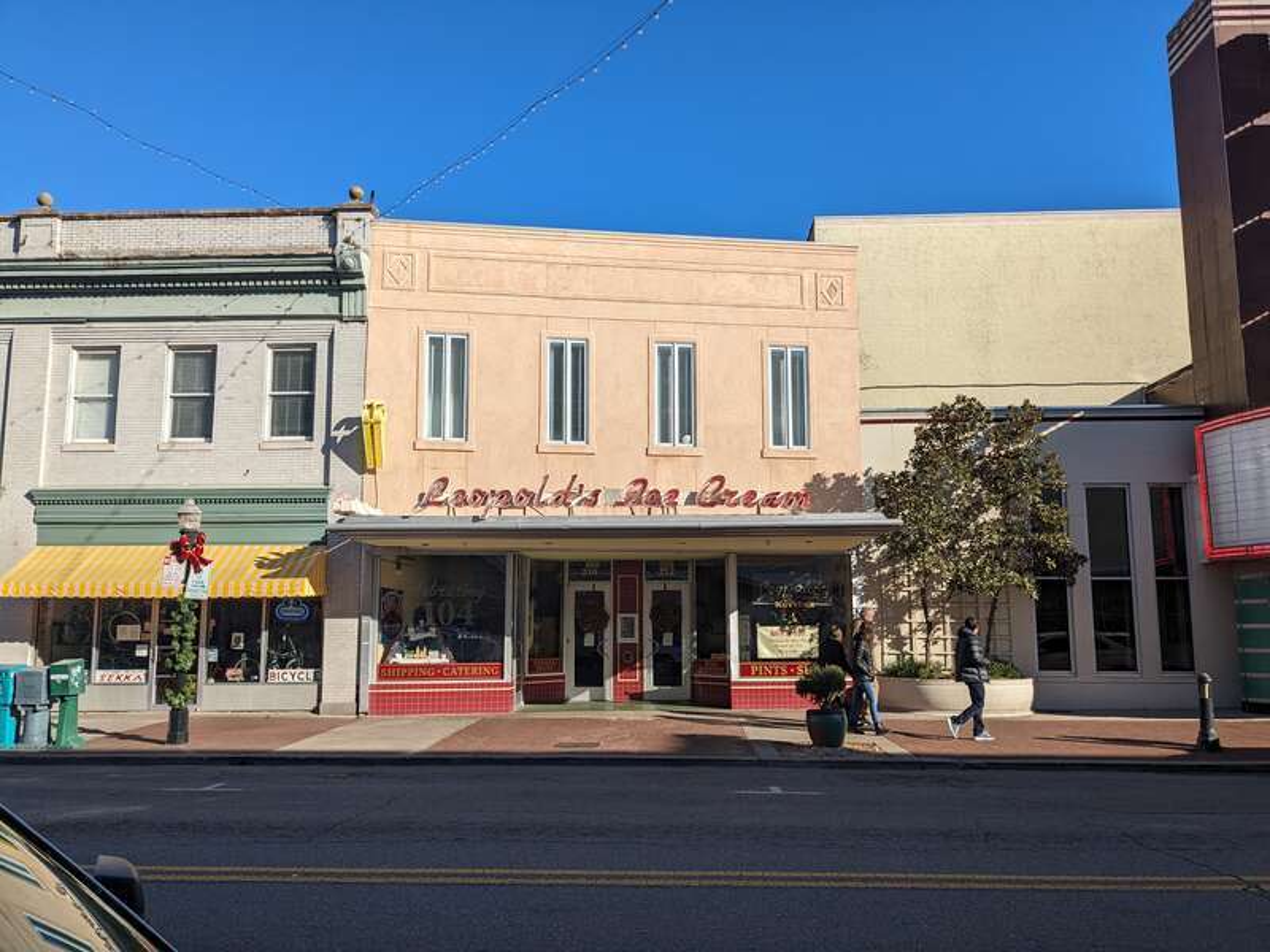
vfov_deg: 51.4
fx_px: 991
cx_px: 635
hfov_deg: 65.3
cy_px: 476
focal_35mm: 27
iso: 70
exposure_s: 1/4673
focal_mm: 4.38
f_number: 1.73
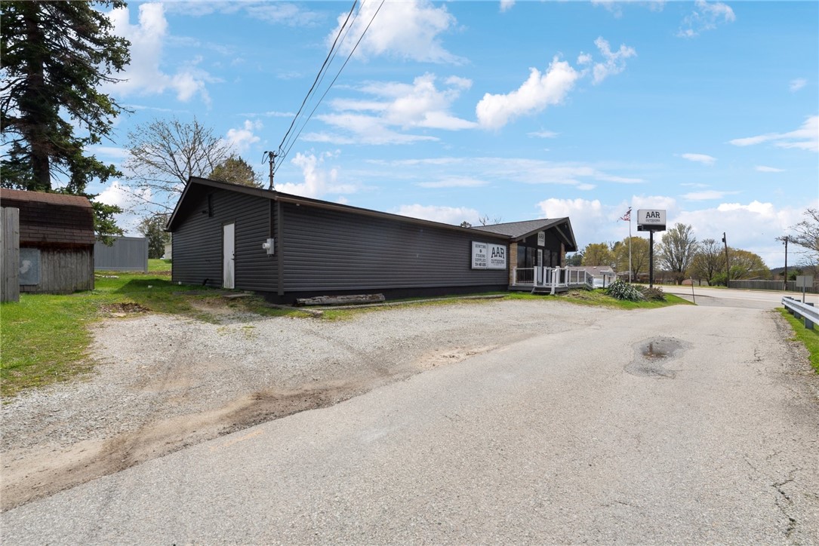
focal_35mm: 15
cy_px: 273
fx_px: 341
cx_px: 410
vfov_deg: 77.4
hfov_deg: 100.4
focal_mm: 15
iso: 50
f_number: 11
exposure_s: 1/640
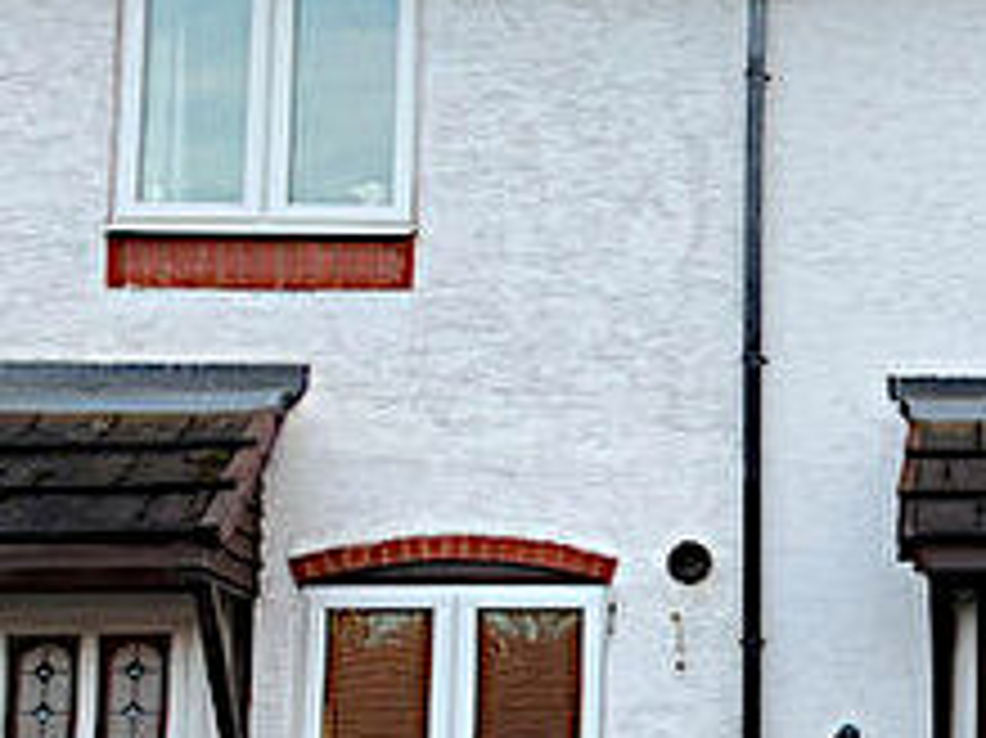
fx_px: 2363
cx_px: 1288
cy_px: 632
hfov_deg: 21.3
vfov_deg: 17.6
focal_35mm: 83
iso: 40
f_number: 1.8
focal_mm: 4.25
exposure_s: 1/122
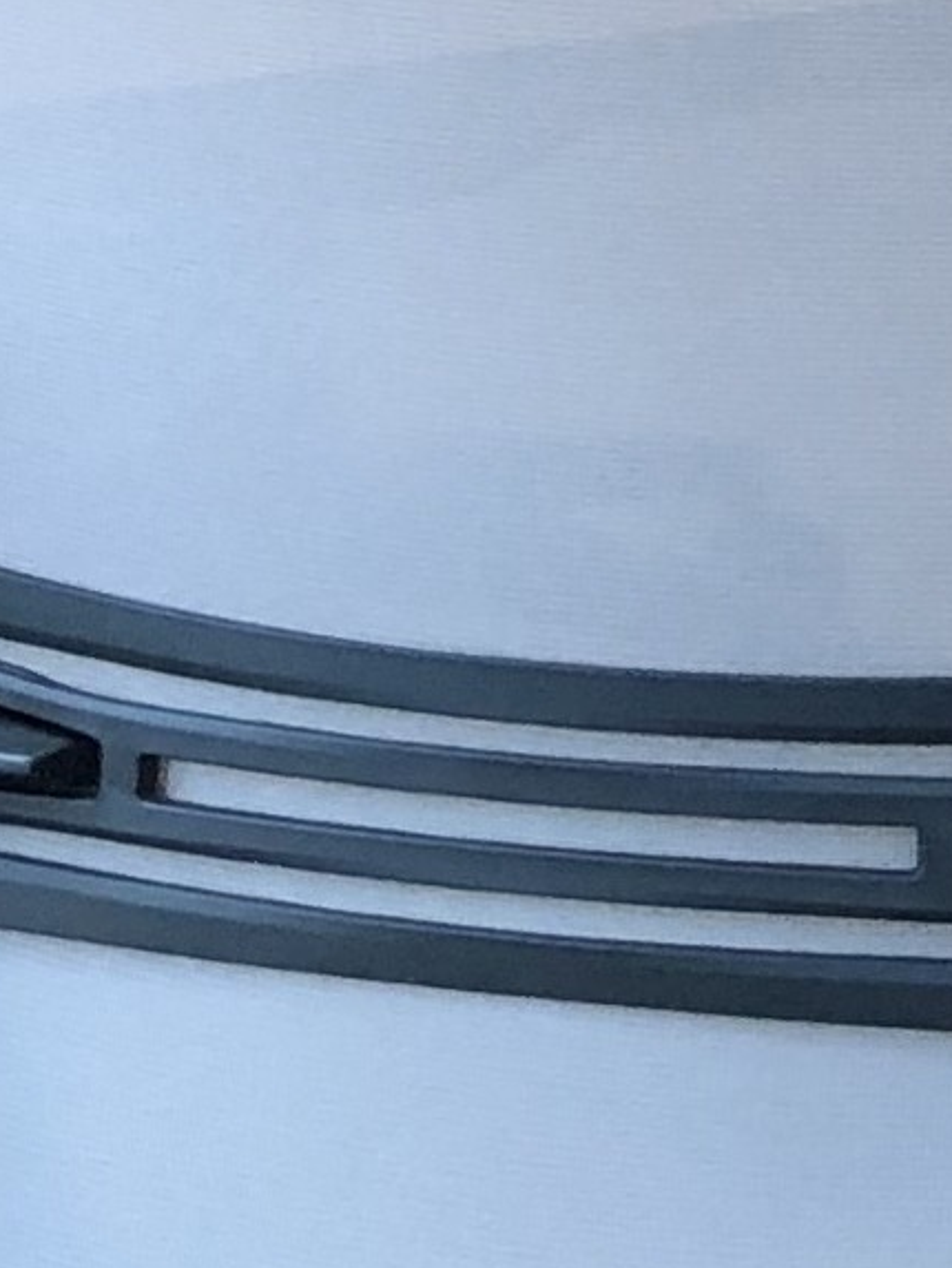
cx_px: 2415
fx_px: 7221
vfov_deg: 9.7
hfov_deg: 7.0
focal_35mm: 197
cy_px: -686
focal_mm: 3.99
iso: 32
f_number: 1.8
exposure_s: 1/30
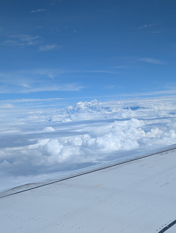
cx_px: 88
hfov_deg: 29.7
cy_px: 116
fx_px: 331
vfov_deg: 38.9
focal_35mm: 49
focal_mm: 6.9
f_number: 1.68
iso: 22
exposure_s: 1/2717
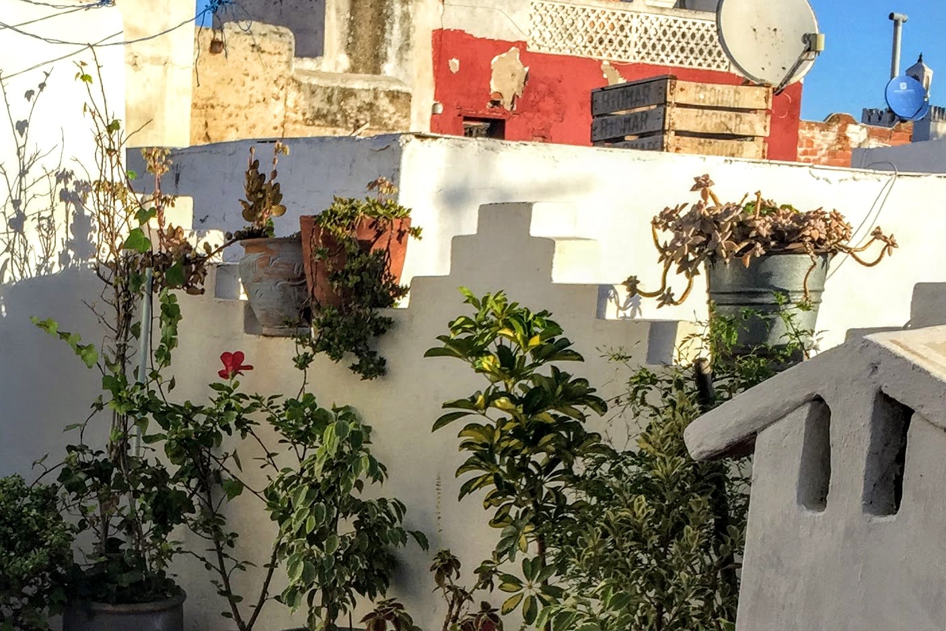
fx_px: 1840
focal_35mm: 70
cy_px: 637
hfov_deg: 28.2
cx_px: 172
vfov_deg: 18.9
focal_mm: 4.15
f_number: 2.2
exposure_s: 1/1236
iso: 32
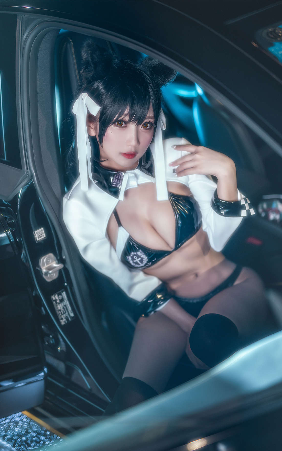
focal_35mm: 52
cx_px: 147
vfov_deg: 38.9
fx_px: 639
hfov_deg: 24.9
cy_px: 229
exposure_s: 1/100
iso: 400
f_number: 1.4
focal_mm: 50
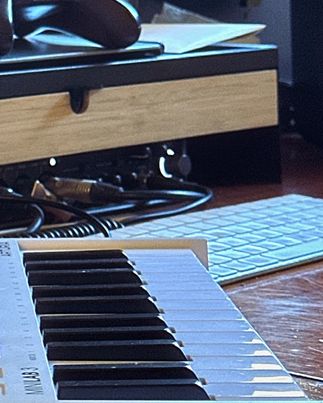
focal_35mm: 137
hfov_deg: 11.0
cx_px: -110
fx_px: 1637
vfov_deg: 13.5
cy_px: -144
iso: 250
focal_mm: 6.86
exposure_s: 1/33
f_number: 1.78
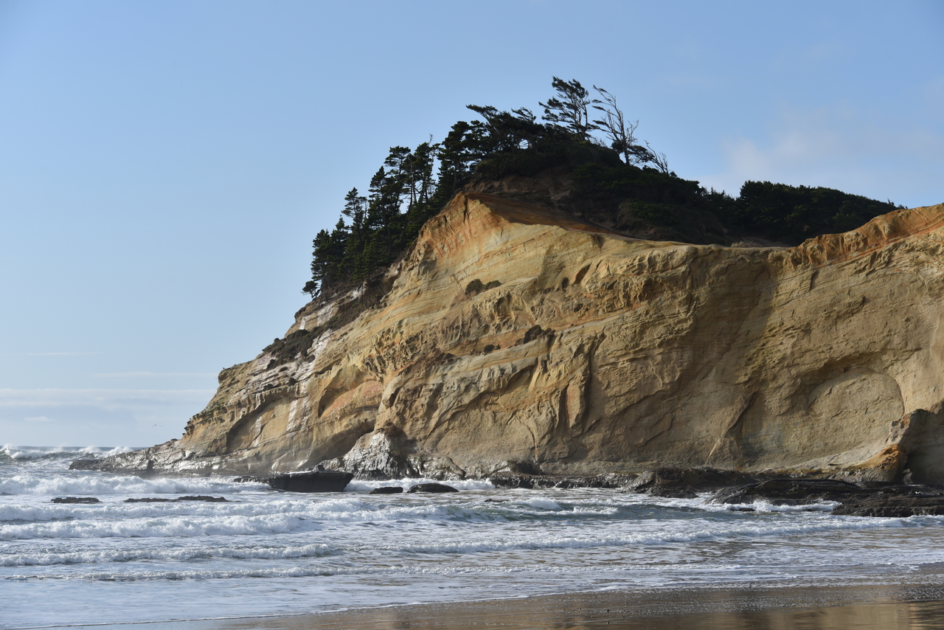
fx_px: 2413
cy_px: 315
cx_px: 472
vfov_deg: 14.9
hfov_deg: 22.1
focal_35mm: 92
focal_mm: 92
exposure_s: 1/320
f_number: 9
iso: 100
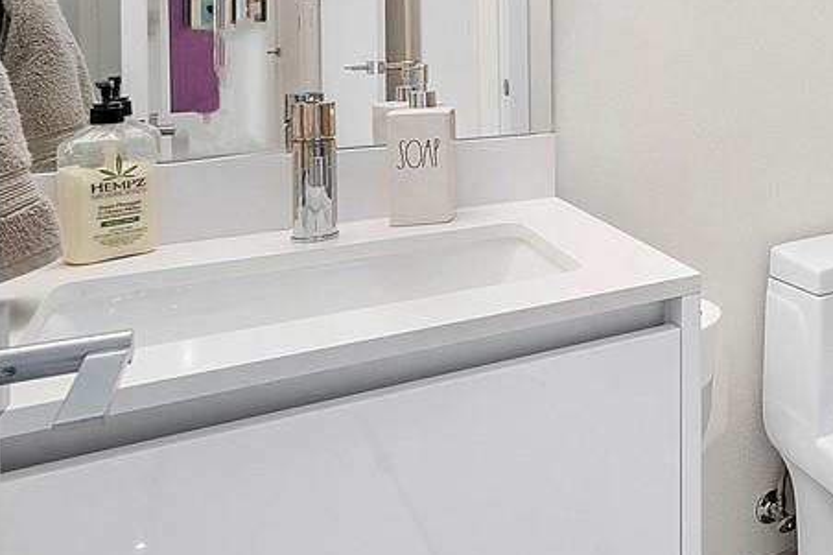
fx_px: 833
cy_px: 38
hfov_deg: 40.6
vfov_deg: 34.4
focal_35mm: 36
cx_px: 956
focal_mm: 10
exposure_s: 1/4
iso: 160
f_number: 11
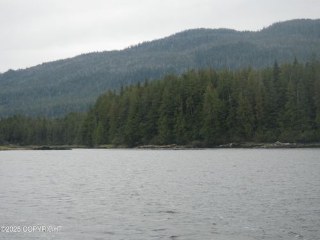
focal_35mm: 94
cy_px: 120
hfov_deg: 20.9
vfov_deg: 15.7
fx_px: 869
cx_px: 160
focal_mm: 16.7
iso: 80
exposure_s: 1/125
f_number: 5
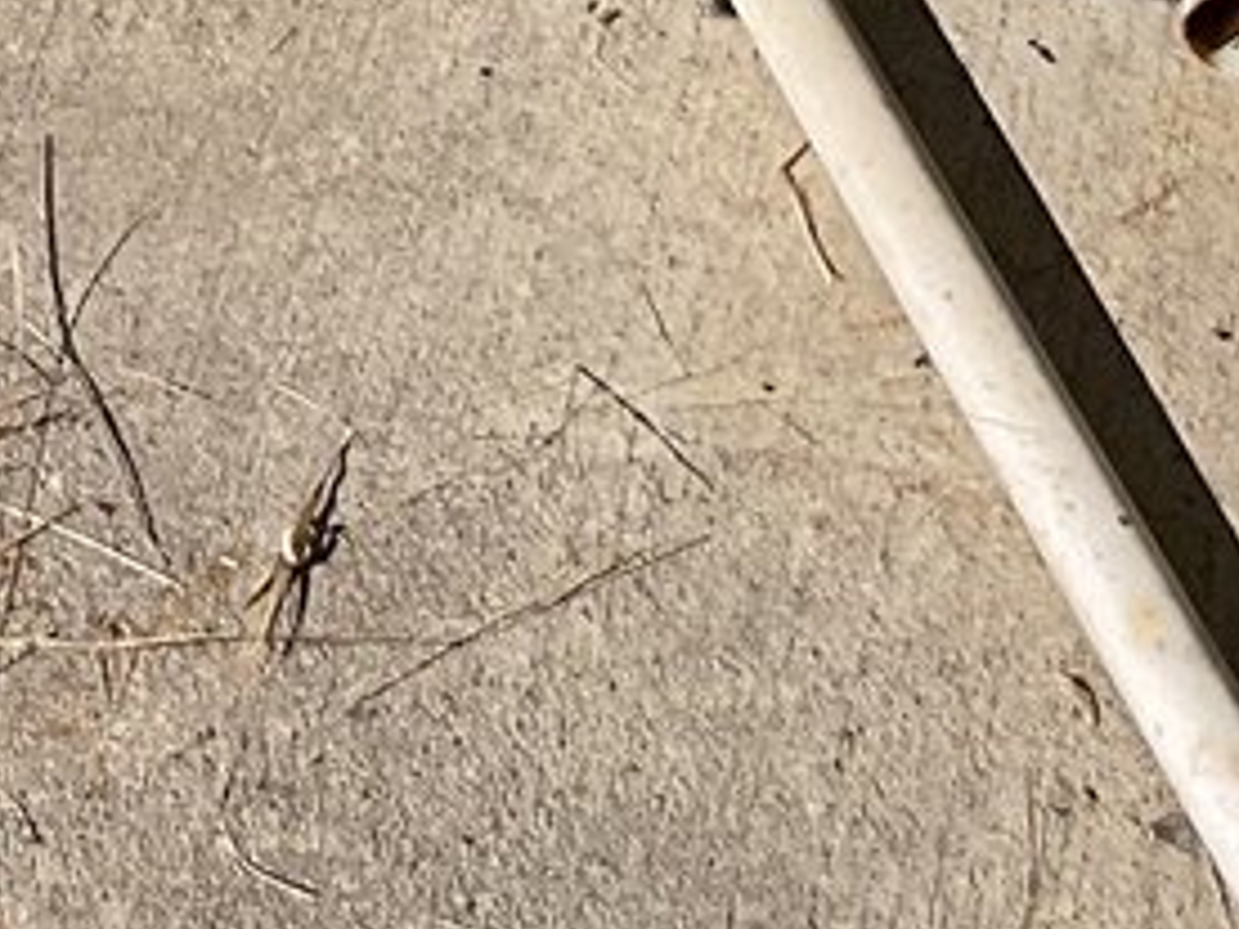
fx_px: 5691
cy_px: -1169
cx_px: 38
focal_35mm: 159
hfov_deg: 12.3
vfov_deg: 8.6
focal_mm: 3
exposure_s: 1/2538
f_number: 1.8
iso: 16
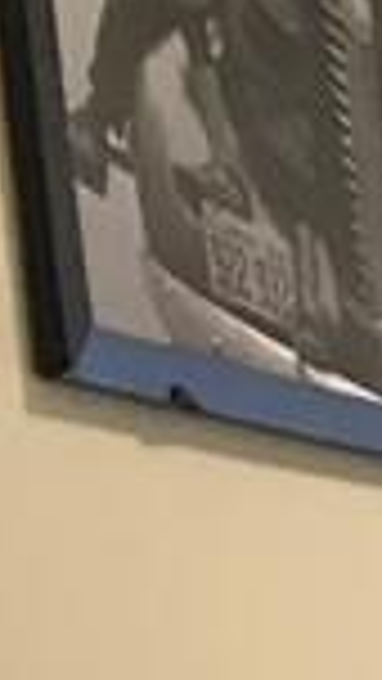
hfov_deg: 4.7
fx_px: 3725
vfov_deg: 9.5
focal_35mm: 207
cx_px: 2004
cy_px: 1491
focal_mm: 3.99
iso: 80
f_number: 1.8
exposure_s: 1/15
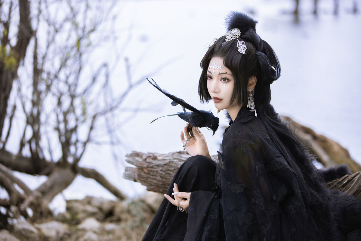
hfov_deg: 20.4
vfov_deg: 13.7
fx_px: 1003
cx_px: 180
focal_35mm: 100
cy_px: 120
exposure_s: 1/320
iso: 125
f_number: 2.8
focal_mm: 100
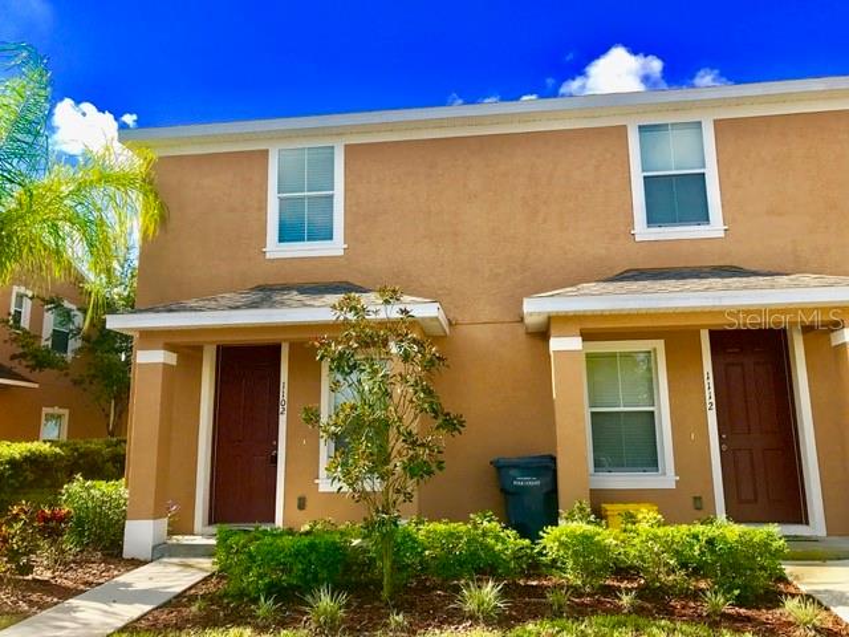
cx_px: 424
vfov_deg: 49.7
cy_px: 318
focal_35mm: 28
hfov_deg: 63.4
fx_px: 687
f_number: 1.8
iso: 20
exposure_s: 1/1076
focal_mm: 3.99
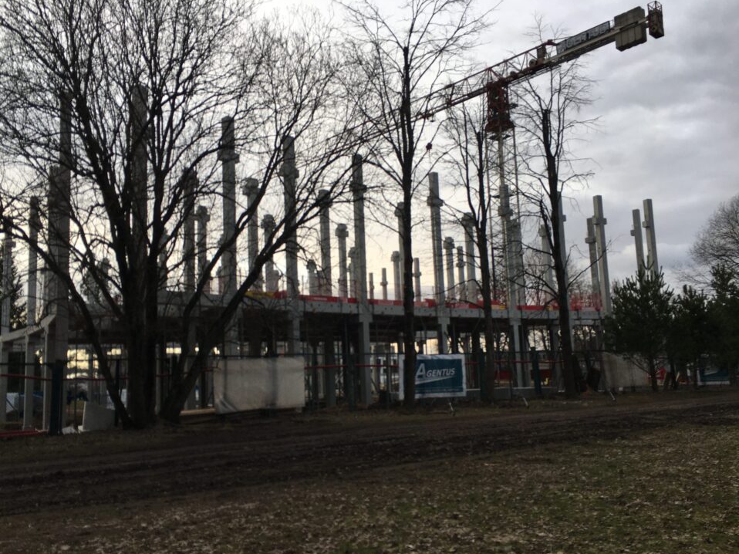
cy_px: 293
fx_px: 662
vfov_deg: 45.4
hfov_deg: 58.4
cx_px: 358
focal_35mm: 31
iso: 25
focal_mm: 4.15
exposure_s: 1/264
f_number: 2.2
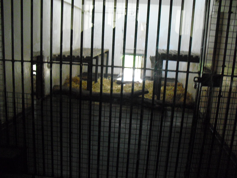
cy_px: 88
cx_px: 121
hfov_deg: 50.1
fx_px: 253
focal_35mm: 37
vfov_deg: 38.7
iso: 800
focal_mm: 6.3
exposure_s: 1/100
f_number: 3.1
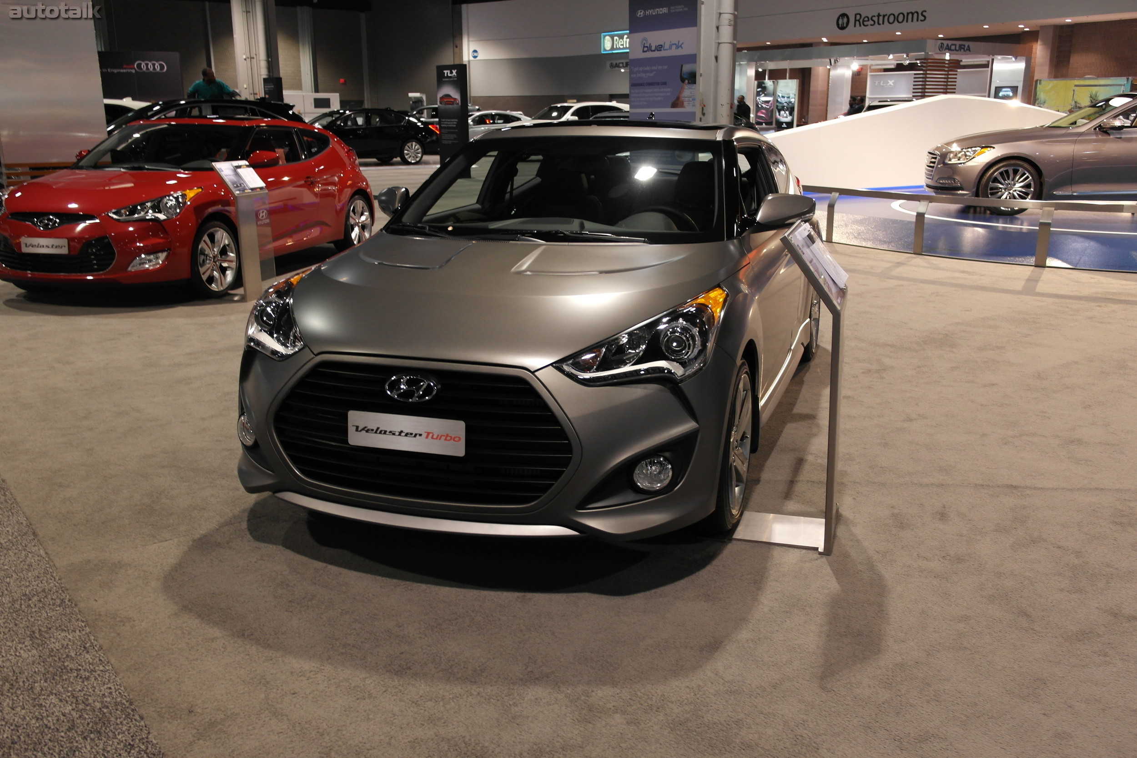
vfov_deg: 43.6
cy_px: 379
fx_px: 947
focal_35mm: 30
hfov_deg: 61.9
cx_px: 568
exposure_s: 1/30
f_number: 3.5
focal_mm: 20
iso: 400
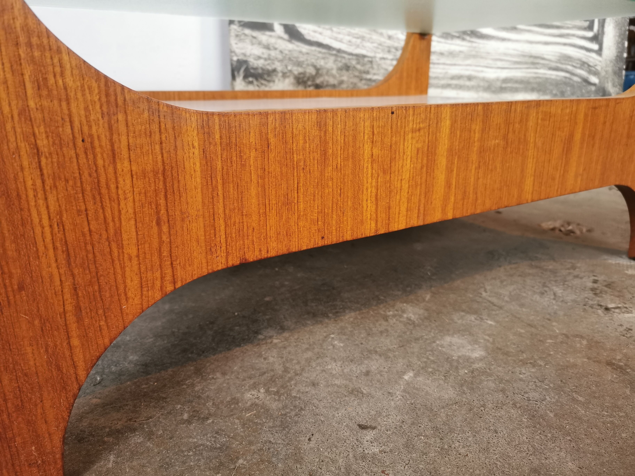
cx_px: 318
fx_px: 495
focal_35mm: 27
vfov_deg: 51.4
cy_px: 238
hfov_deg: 65.3
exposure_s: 1/40
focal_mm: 5.56
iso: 320
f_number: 1.6
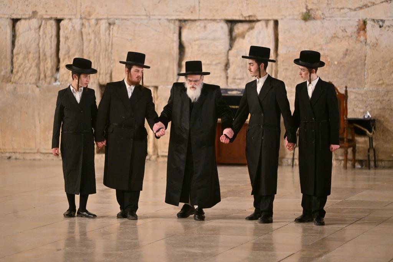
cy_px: 131
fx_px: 1965
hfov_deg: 11.4
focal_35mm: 180
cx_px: 196
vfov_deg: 7.6
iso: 1600
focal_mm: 180
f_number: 2.8
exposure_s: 1/400
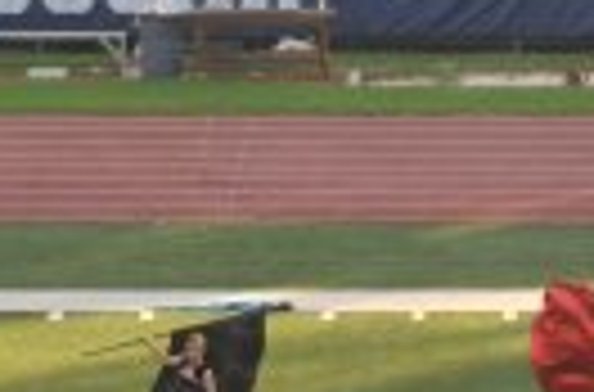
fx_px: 8238
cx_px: 819
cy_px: 737
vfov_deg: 2.7
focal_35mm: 501
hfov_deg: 4.1
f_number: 8
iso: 200
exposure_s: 1/200
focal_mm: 55
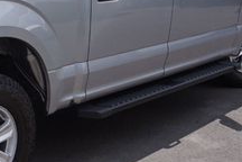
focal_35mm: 89
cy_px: 36
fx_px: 598
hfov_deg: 21.4
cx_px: -44
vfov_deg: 15.3
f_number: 8
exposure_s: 1/250
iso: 100
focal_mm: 20
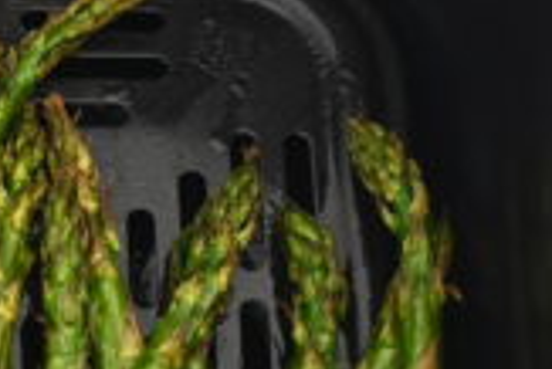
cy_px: 455
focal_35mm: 128
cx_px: -234
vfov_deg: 10.5
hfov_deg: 15.0
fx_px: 1964
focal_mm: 19.5
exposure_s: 1/5
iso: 200
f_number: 6.3
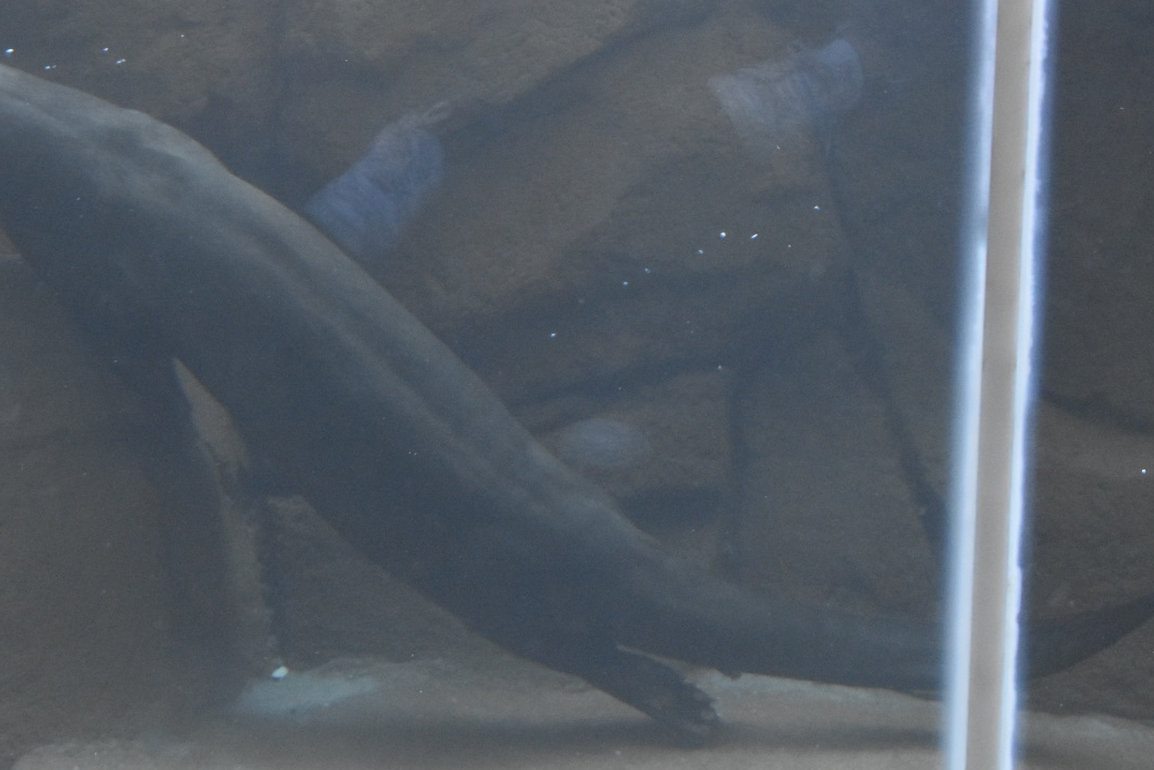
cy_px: 292
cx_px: 306
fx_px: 3750
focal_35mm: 117
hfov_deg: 17.4
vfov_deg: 11.7
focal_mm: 52
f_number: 5.6
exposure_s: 1/200
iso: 3200
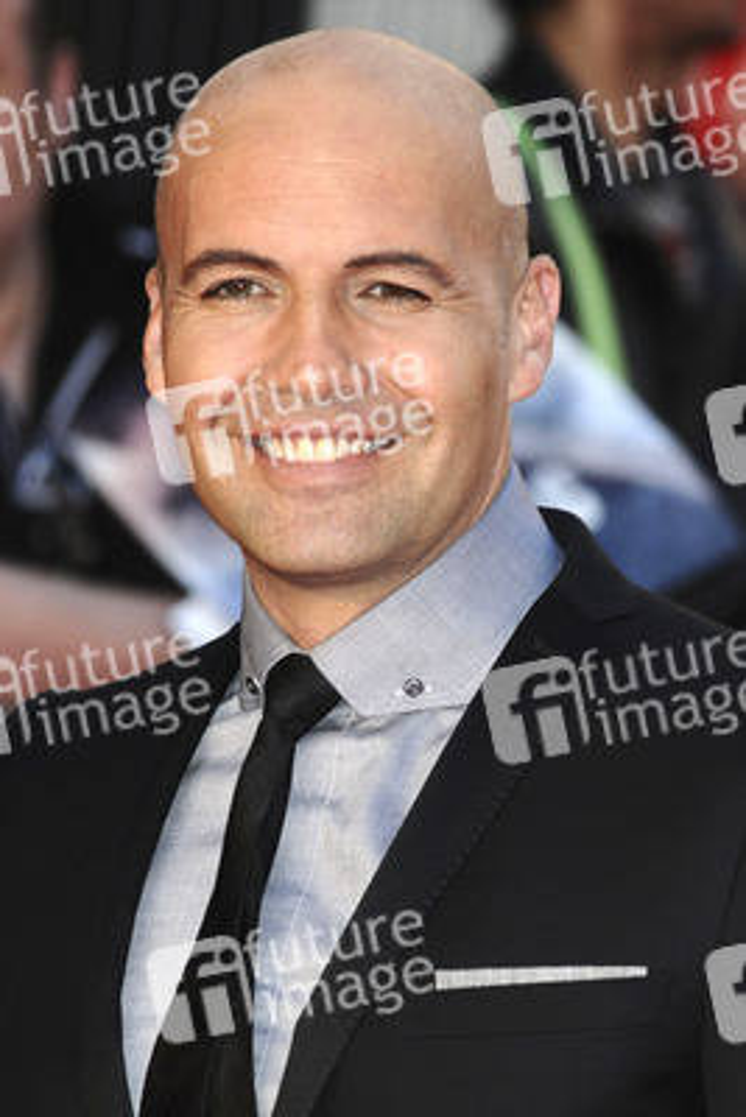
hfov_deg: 4.6
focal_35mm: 300
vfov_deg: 6.9
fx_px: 9316
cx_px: 373
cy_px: 558
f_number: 5
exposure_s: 1/200
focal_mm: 200
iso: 320
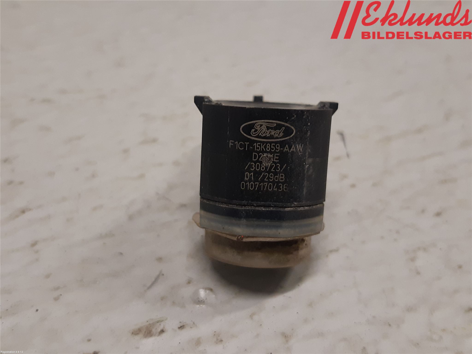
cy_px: 177
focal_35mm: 26
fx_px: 355
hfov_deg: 67.3
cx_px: 236
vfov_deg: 53.1
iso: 160
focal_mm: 3.93
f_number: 1.7
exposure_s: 1/50
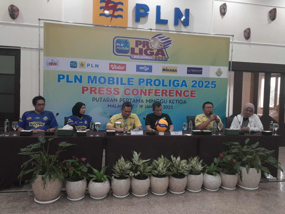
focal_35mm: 27
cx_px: 142
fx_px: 222
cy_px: 107
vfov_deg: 51.4
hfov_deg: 65.3
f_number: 1.8
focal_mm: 4
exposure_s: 1/50
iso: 400
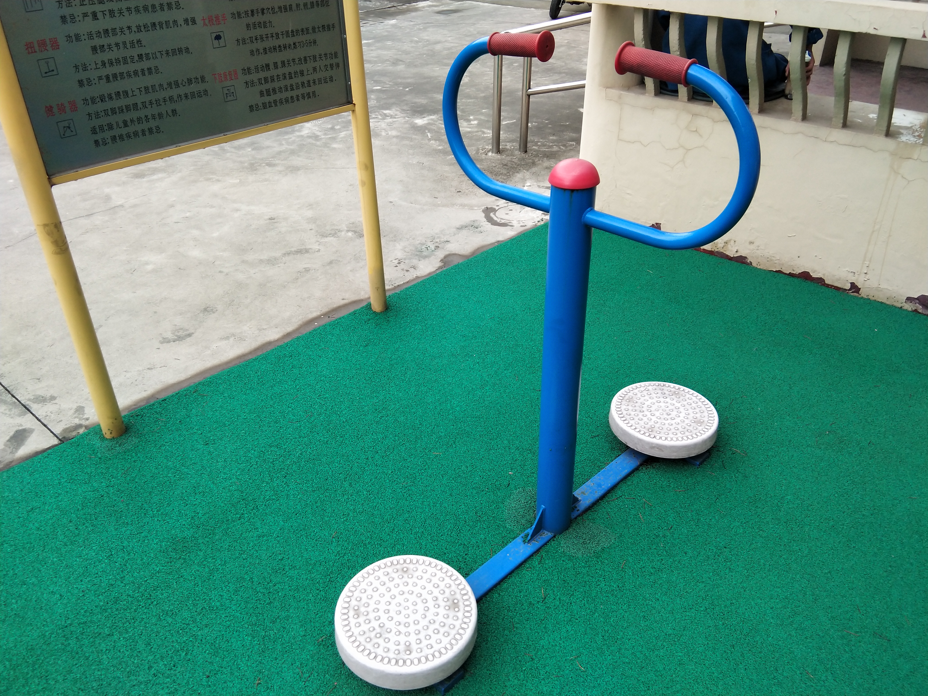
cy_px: 348
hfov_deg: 58.4
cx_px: 464
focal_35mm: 31
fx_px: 831
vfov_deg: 45.4
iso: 50
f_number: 2.2
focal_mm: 3.69
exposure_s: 1/144
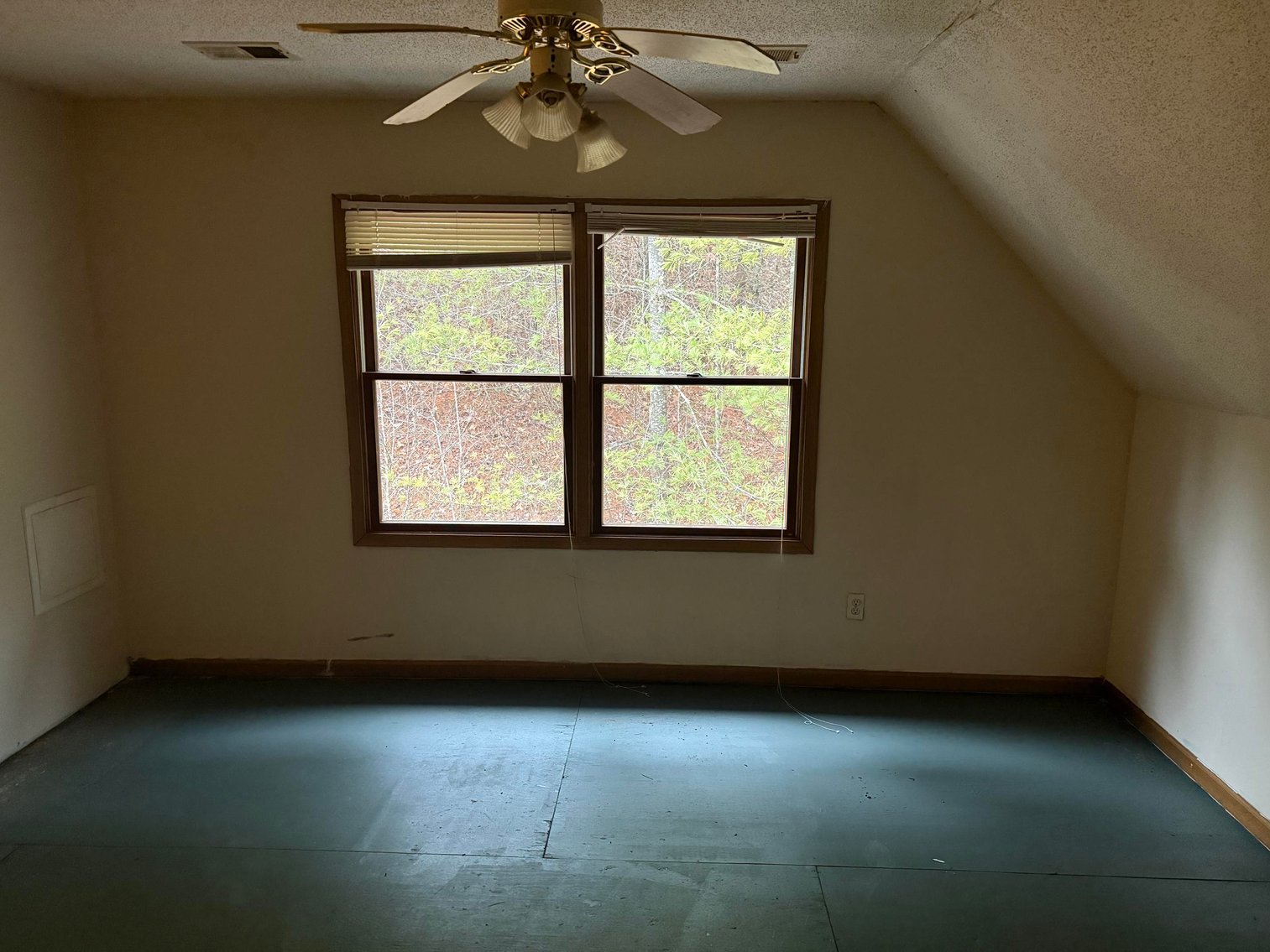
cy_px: 476
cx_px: 635
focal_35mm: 24
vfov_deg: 56.8
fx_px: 881
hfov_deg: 71.6
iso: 800
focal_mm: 6.76
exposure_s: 1/60
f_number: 1.78
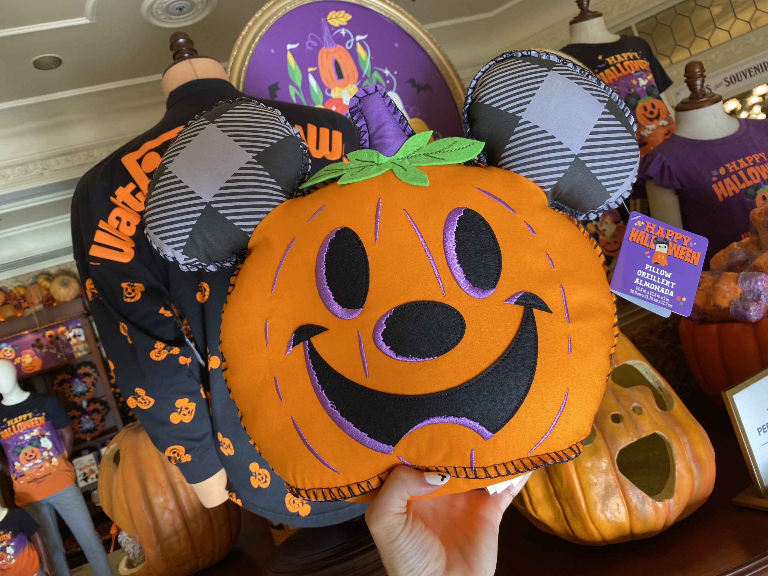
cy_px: 288
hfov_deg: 67.3
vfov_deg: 53.1
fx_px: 577
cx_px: 384
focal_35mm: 26
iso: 64
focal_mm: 4.25
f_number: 1.8
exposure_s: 1/120
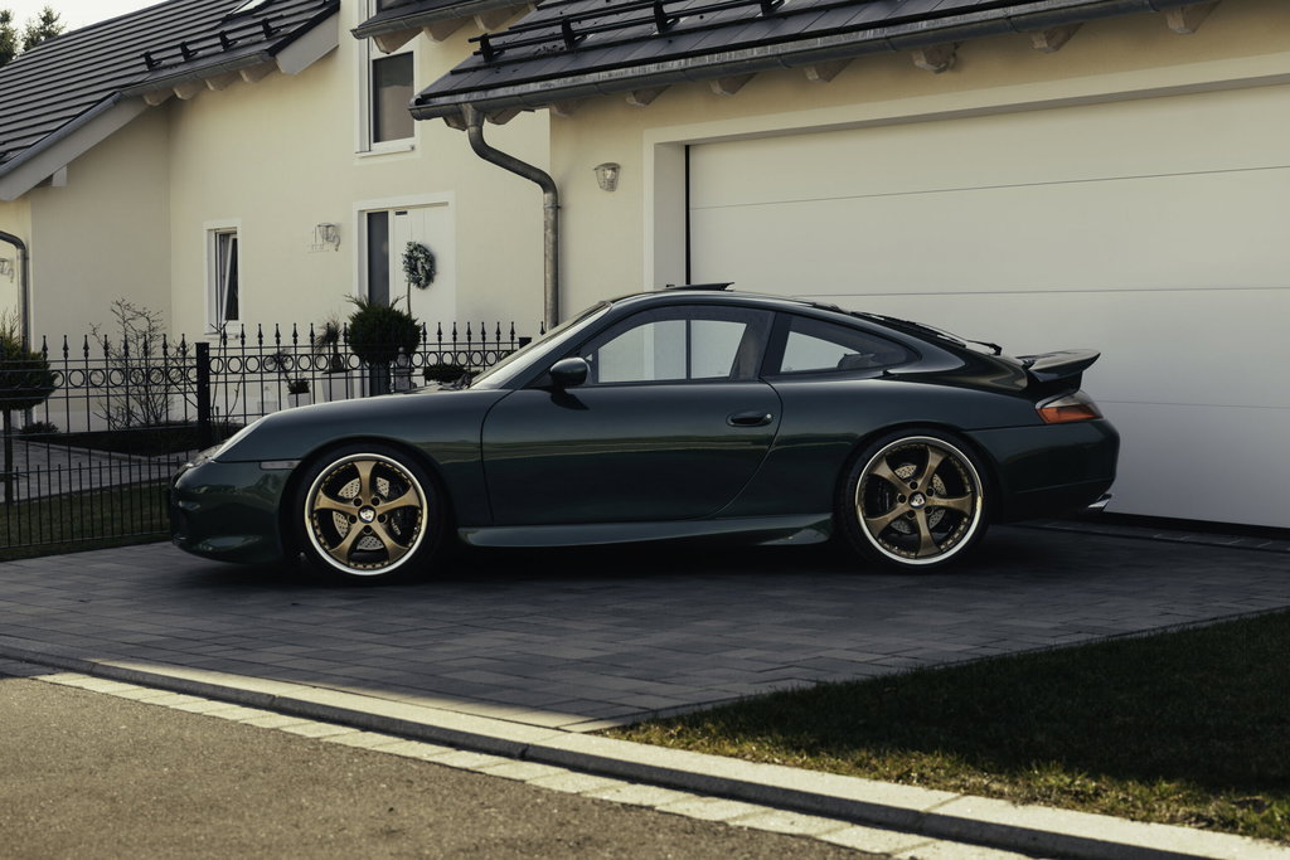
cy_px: 430
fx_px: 1613
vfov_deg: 29.9
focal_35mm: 45
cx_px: 645
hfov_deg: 43.6
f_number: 4
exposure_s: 1/125
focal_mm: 30.4
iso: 100
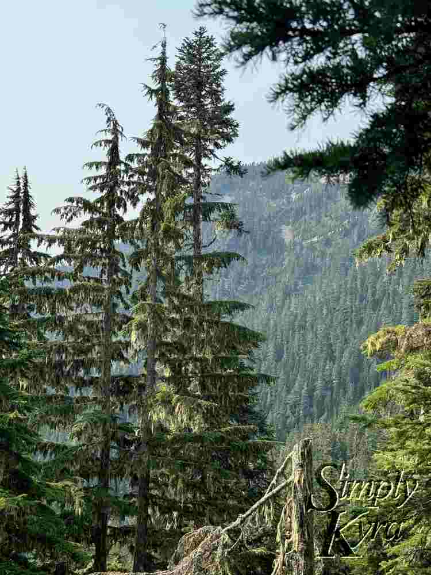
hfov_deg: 30.3
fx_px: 797
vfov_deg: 39.7
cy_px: 288
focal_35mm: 48
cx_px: 216
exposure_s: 1/2045
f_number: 1.78
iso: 64
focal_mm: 6.76
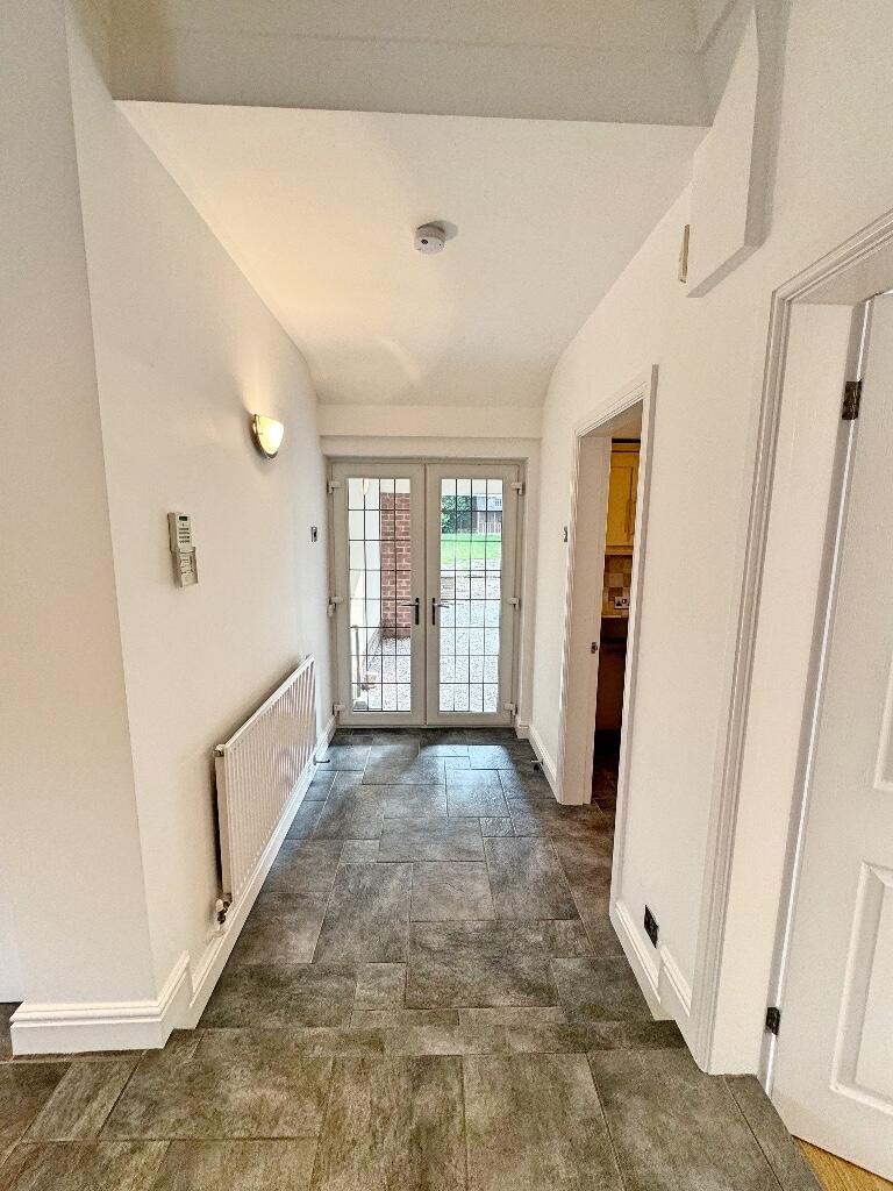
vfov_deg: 102.1
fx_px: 482
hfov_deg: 85.7
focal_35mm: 14
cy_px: 596
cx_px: 446
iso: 200
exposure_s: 1/100
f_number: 2.2
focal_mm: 2.22
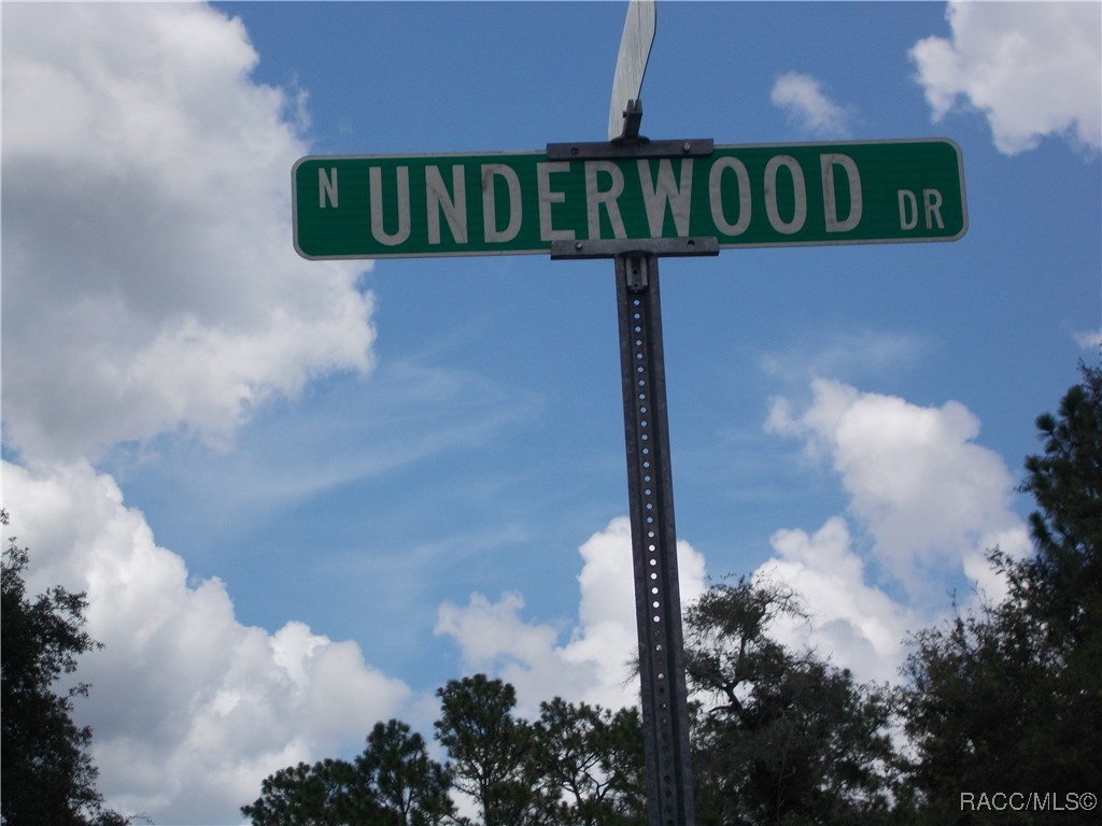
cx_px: 551
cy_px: 413
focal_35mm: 99
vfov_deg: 14.9
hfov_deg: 19.8
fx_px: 3152
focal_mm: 17.6
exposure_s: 1/100
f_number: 14
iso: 80
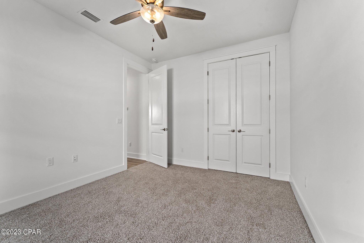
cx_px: 182
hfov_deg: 104.3
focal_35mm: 14
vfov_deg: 81.2
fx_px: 142
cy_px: 122
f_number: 8
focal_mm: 14
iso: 200
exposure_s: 1/8
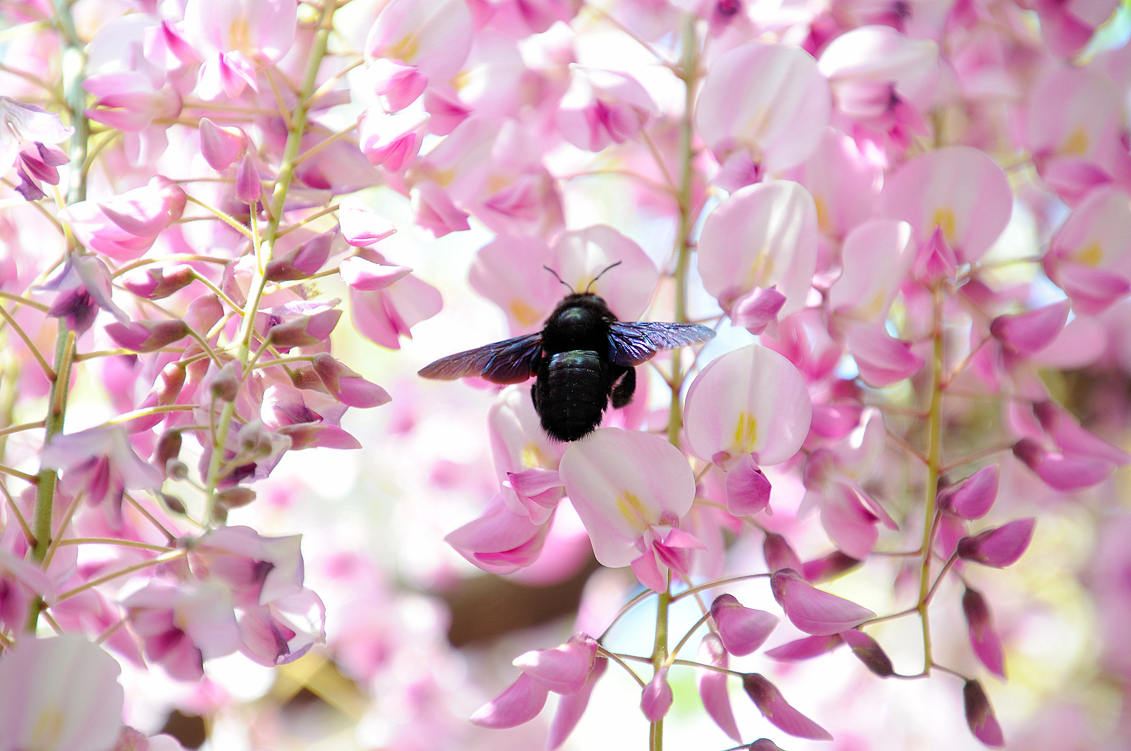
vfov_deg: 3.0
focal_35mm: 450
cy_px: 376
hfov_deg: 4.6
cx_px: 566
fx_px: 14120
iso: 200
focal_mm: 300
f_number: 6.3
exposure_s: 1/80
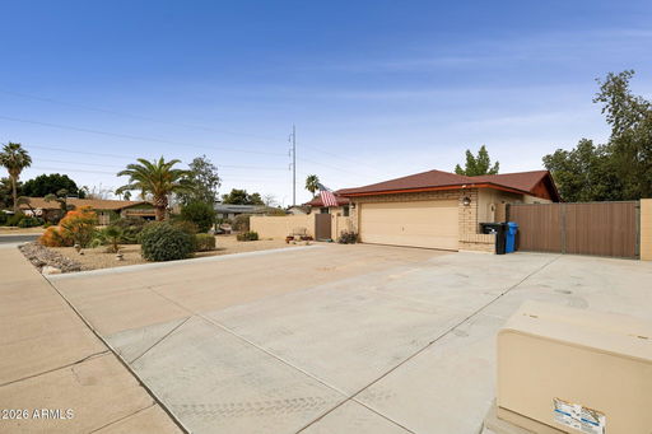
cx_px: 326
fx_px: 272
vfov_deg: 77.3
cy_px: 217
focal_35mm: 15
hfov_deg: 100.4
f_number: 9
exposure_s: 1/1000
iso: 400
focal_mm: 15
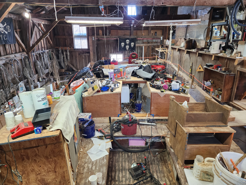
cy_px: 92
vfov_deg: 58.9
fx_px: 163
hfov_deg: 73.9
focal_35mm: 23
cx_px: 123
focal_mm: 6.4
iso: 400
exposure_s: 1/120
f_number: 1.8
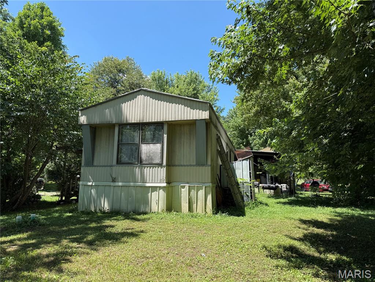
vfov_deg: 56.8
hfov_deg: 71.6
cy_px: 141
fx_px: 260
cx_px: 188
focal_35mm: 24
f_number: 1.78
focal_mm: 6.76
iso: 80
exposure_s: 1/1689
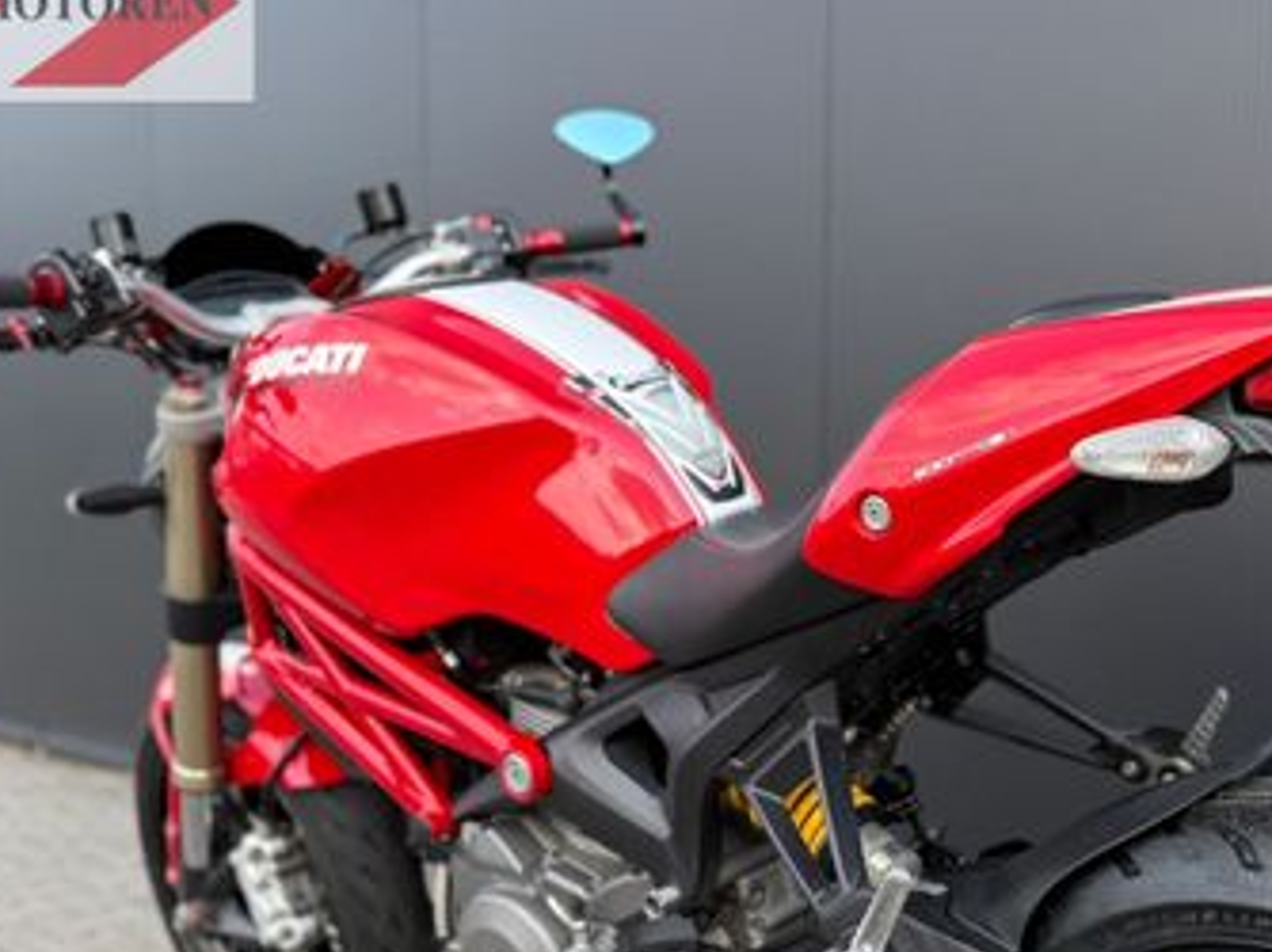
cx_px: 918
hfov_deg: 40.4
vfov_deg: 30.7
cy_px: 762
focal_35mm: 46
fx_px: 1689
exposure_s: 1/695
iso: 100
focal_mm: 6.76
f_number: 1.78
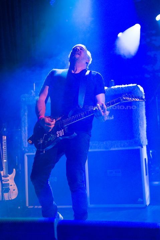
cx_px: 80
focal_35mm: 50
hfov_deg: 27.0
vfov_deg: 39.6
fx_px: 334
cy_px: 120
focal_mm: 50
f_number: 1.8
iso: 3200
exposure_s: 1/400
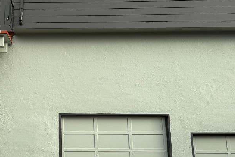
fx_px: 405
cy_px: 43
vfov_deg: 21.8
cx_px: 47
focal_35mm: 62
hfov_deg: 31.5
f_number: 1.78
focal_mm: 6.76
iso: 80
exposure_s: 1/1585
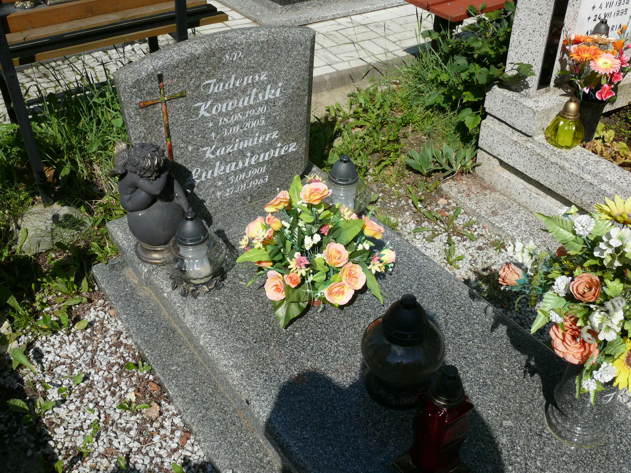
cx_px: 316
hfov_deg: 52.6
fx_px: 638
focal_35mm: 35
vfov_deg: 40.7
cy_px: 236
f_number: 6.3
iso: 100
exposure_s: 1/400
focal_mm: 7.4
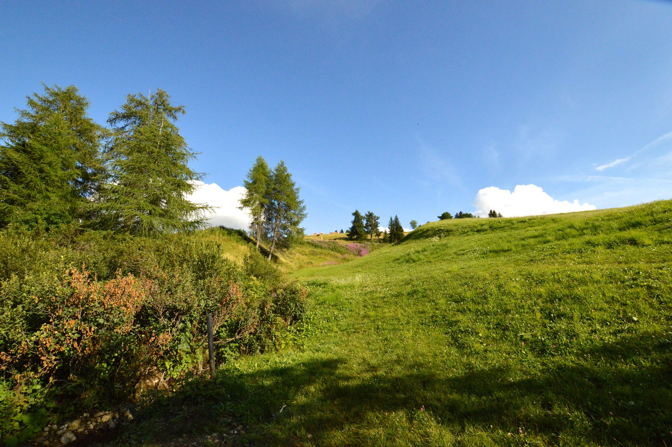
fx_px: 280
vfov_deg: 77.2
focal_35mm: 15
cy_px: 224
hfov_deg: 100.4
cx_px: 336
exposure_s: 1/2000
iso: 1600
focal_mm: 10
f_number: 11
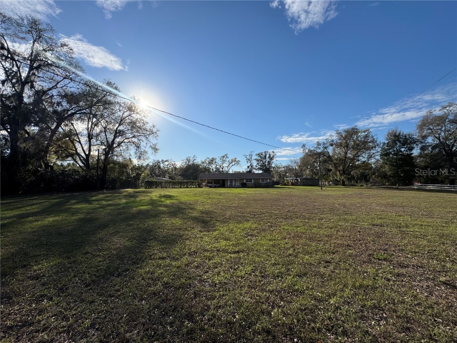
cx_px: 228
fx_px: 185
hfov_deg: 102.1
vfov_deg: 85.7
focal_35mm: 14
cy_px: 172
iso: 50
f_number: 2.2
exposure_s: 1/3906
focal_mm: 2.22
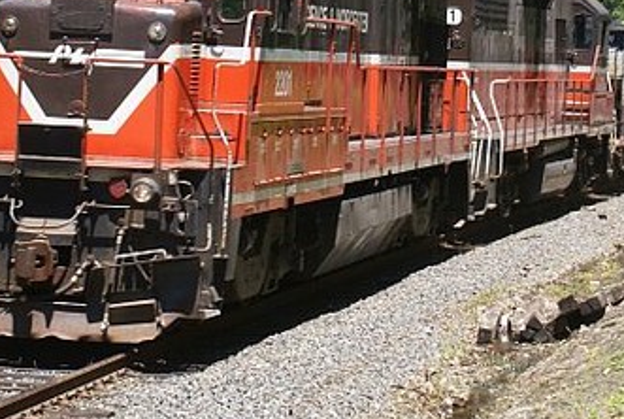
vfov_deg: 8.9
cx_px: 385
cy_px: 59
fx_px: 2674
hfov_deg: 13.3
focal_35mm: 154
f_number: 8
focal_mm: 40
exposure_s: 1/125
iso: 100
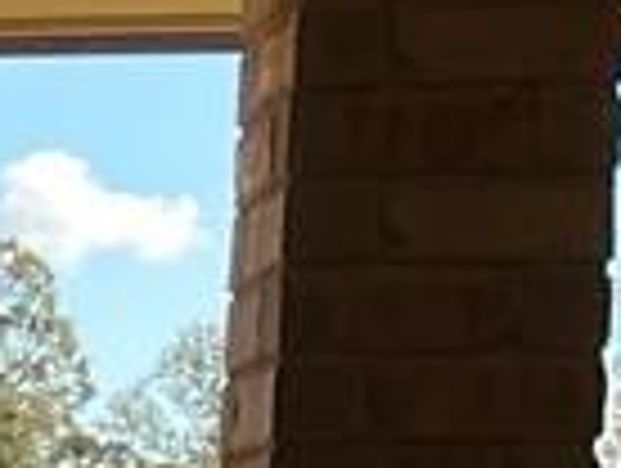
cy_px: 1238
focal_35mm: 215
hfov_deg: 8.0
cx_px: -1170
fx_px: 3864
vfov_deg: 6.5
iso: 25
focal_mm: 3
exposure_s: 1/627
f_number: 1.8
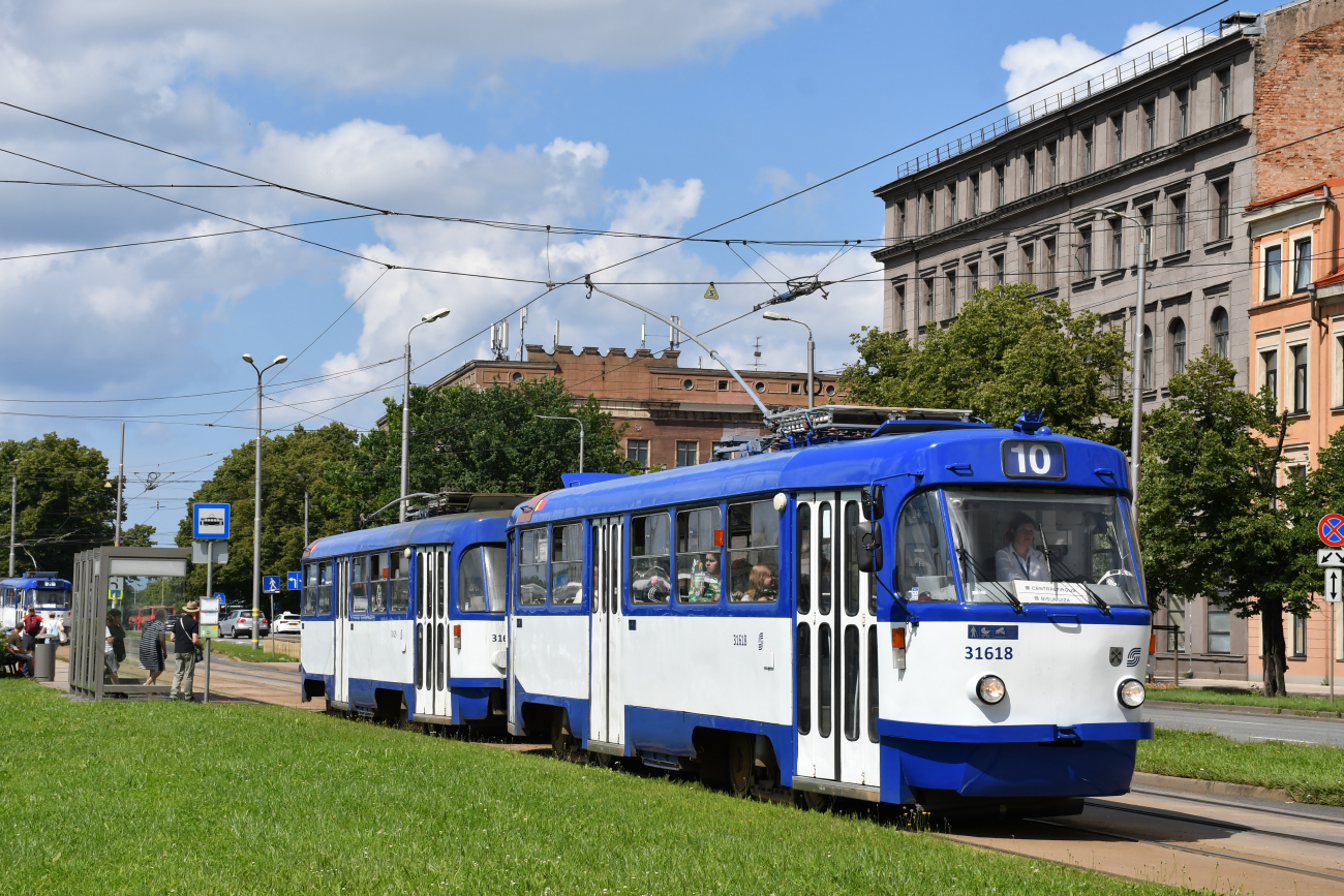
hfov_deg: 30.1
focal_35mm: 67
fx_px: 2501
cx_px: 672
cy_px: 448
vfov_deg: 20.3
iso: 200
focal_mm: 45
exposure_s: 1/833
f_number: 8
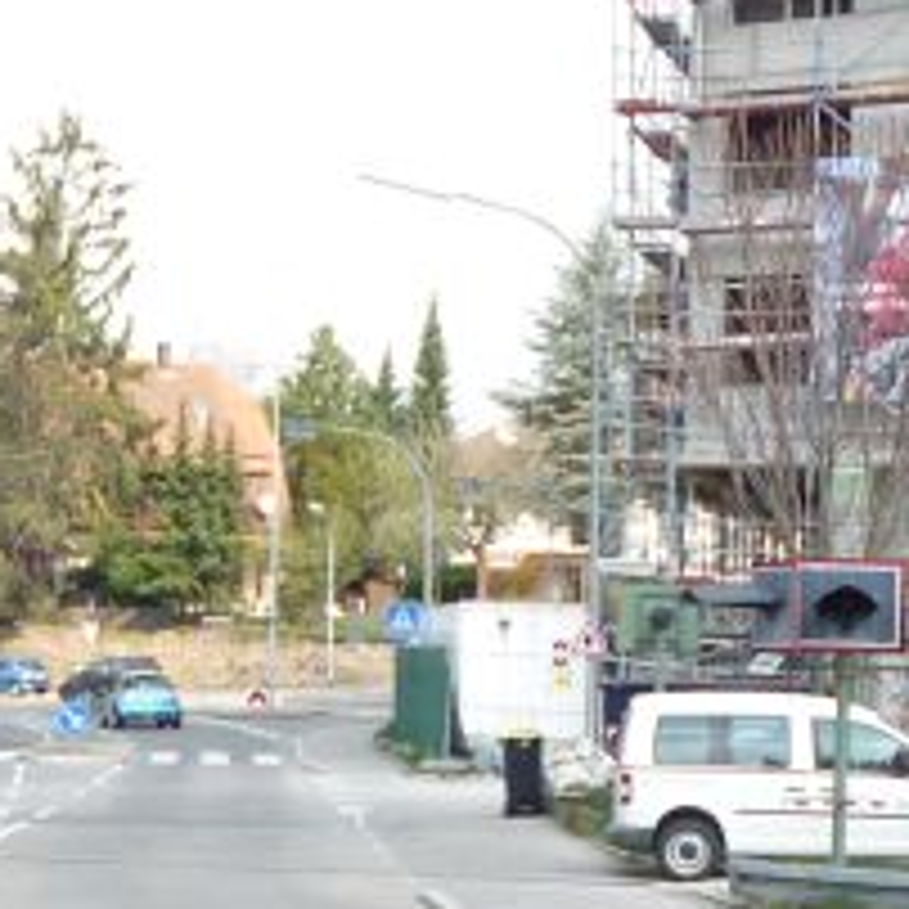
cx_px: -22
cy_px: 711
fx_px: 3179
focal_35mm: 107
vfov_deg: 16.2
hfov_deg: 15.9
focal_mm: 5.2
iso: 100
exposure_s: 1/250
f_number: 4
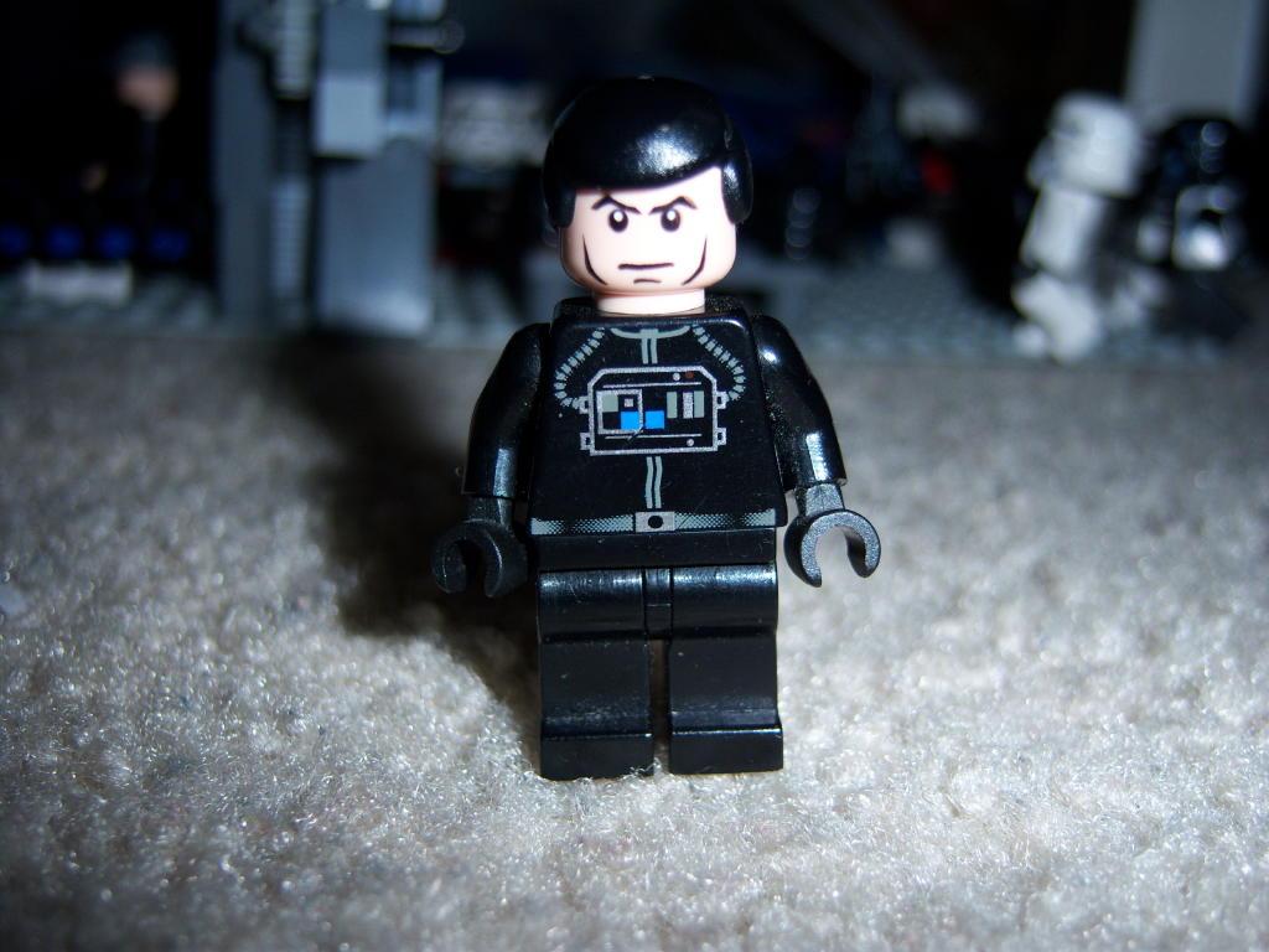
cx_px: 634
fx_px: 1320
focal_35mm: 36
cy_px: 476
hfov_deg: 51.4
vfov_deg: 39.7
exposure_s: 1/60
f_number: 2.8
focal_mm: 7.5
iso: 80
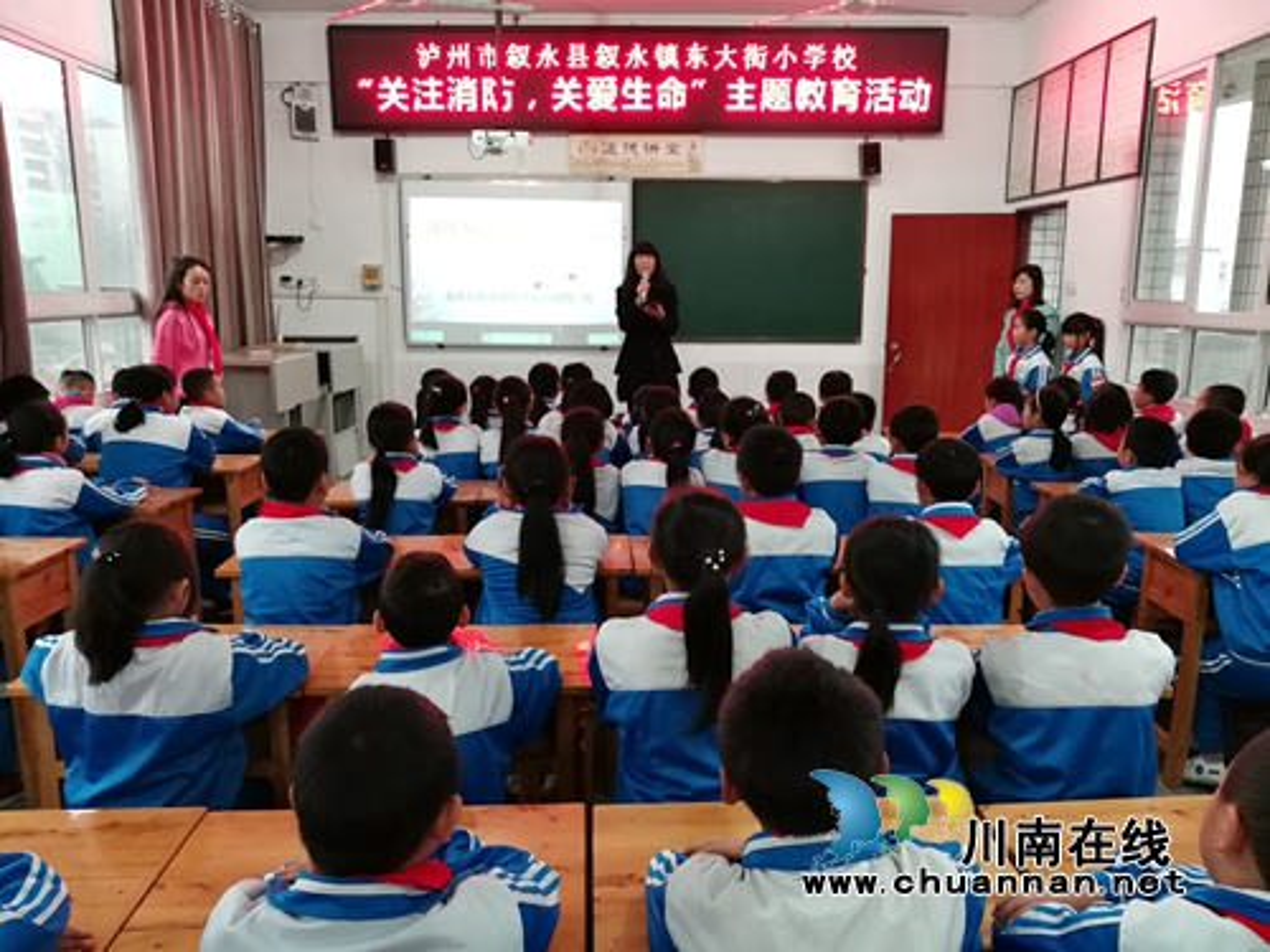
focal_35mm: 27
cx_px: 635
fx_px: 991
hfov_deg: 65.3
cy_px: 476
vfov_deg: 51.4
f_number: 1.8
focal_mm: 3.95
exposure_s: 1/33.3
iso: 320
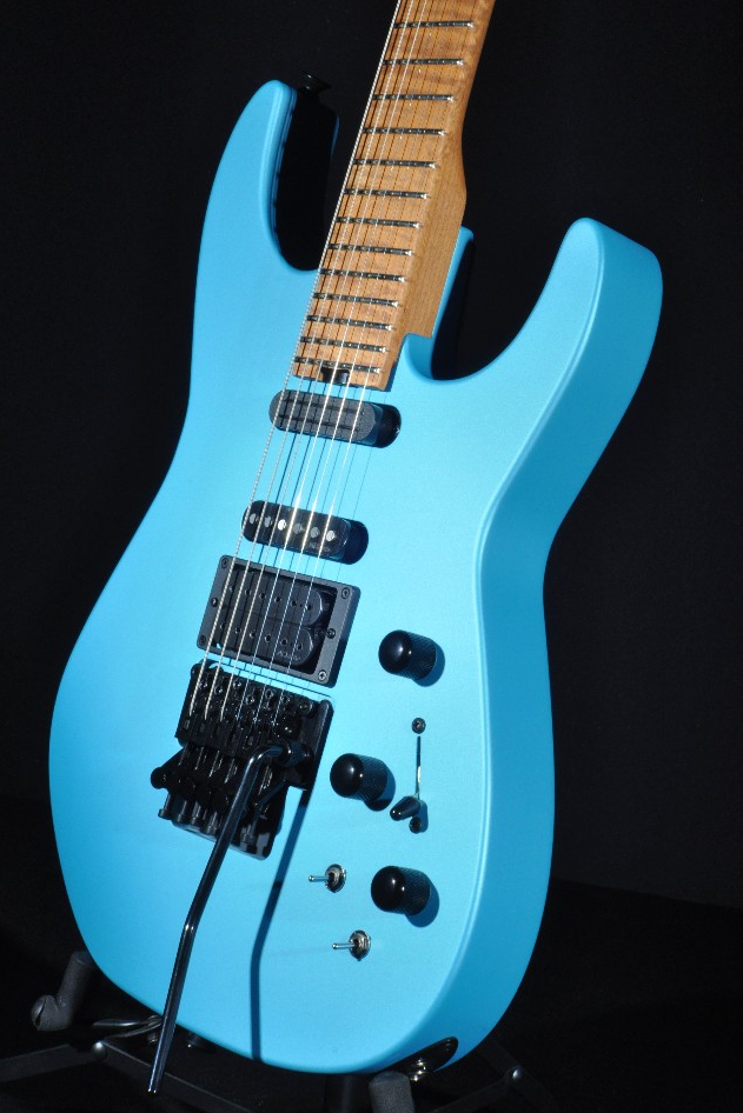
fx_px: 2352
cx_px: 373
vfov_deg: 26.6
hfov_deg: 18.0
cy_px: 549
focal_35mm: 76
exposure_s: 1/160
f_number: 16
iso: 800
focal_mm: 50
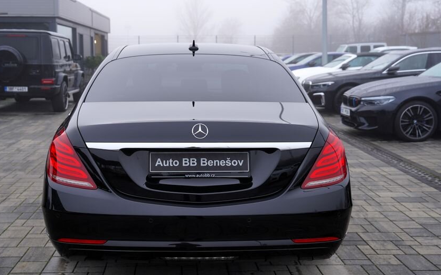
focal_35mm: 45
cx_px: 197
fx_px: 541
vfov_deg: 28.6
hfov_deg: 44.3
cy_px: 129
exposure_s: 1/80
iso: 100
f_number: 4
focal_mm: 36
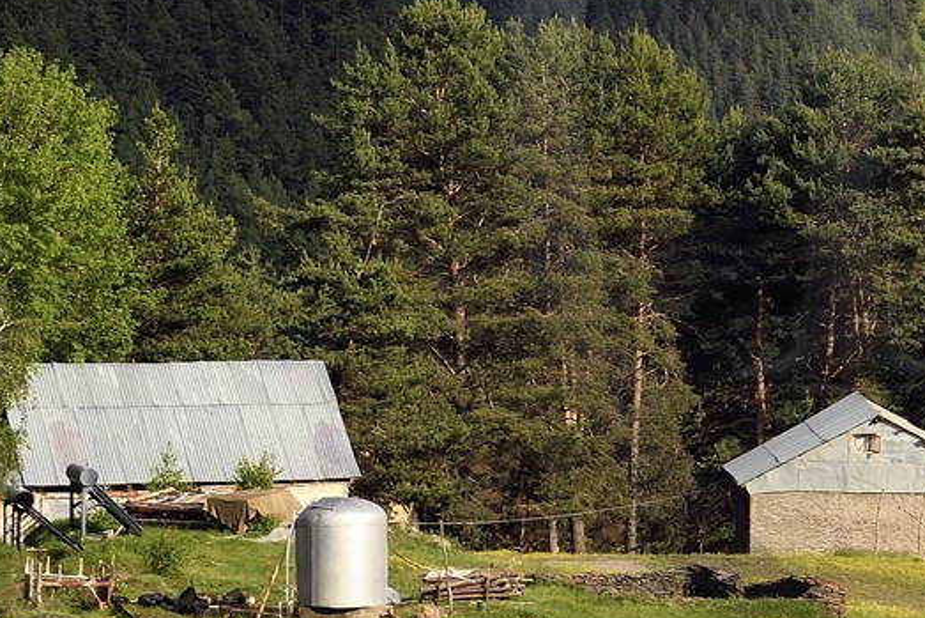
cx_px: 1233
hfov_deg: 9.4
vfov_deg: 6.4
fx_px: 5500
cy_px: 96
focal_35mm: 214
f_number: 11
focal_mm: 70
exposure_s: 1/800
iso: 800
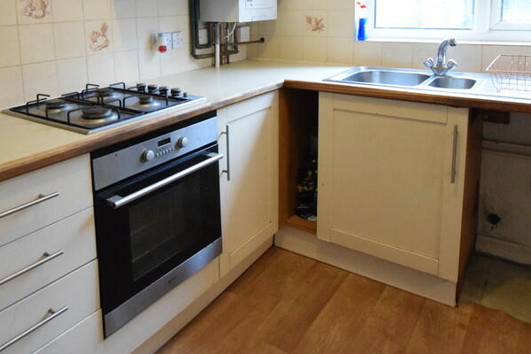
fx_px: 434
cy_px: 63
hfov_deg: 62.1
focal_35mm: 29
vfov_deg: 42.1
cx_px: 199
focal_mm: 11.5
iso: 6400
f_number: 4.5
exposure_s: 1/80
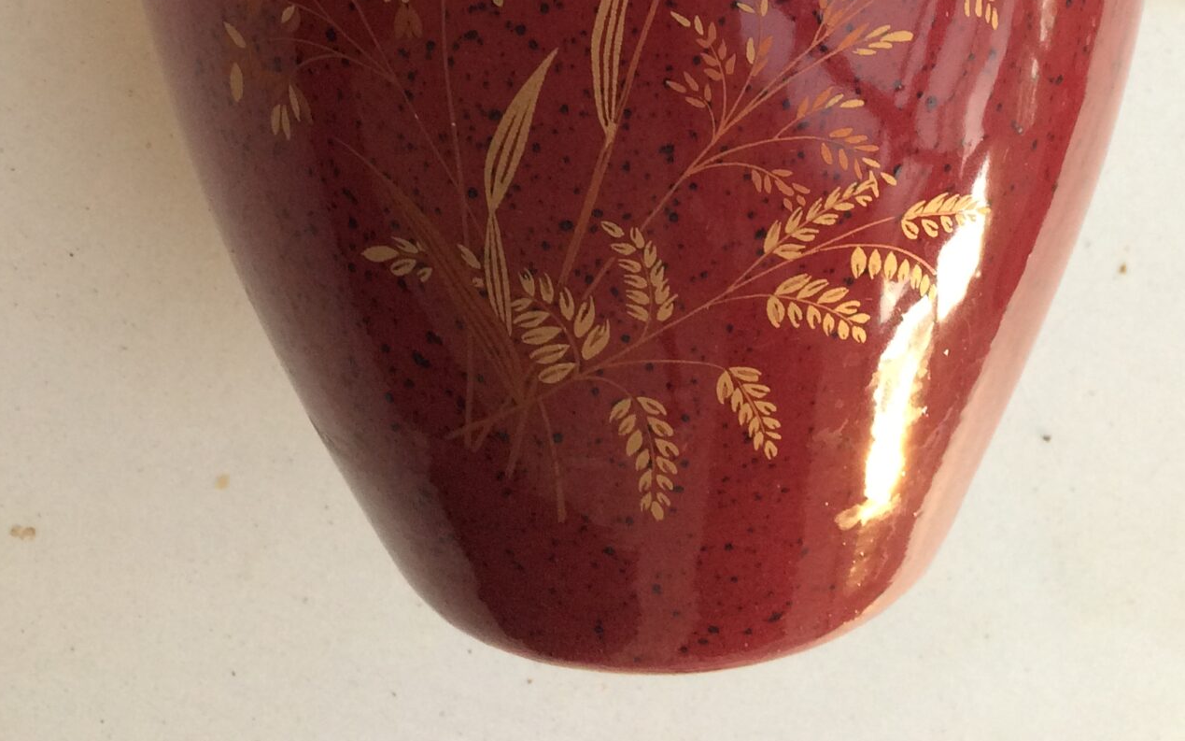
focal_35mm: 62
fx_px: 2002
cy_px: -449
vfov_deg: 18.1
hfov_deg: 32.9
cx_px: 663
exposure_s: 1/100
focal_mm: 4.15
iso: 64
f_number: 2.2
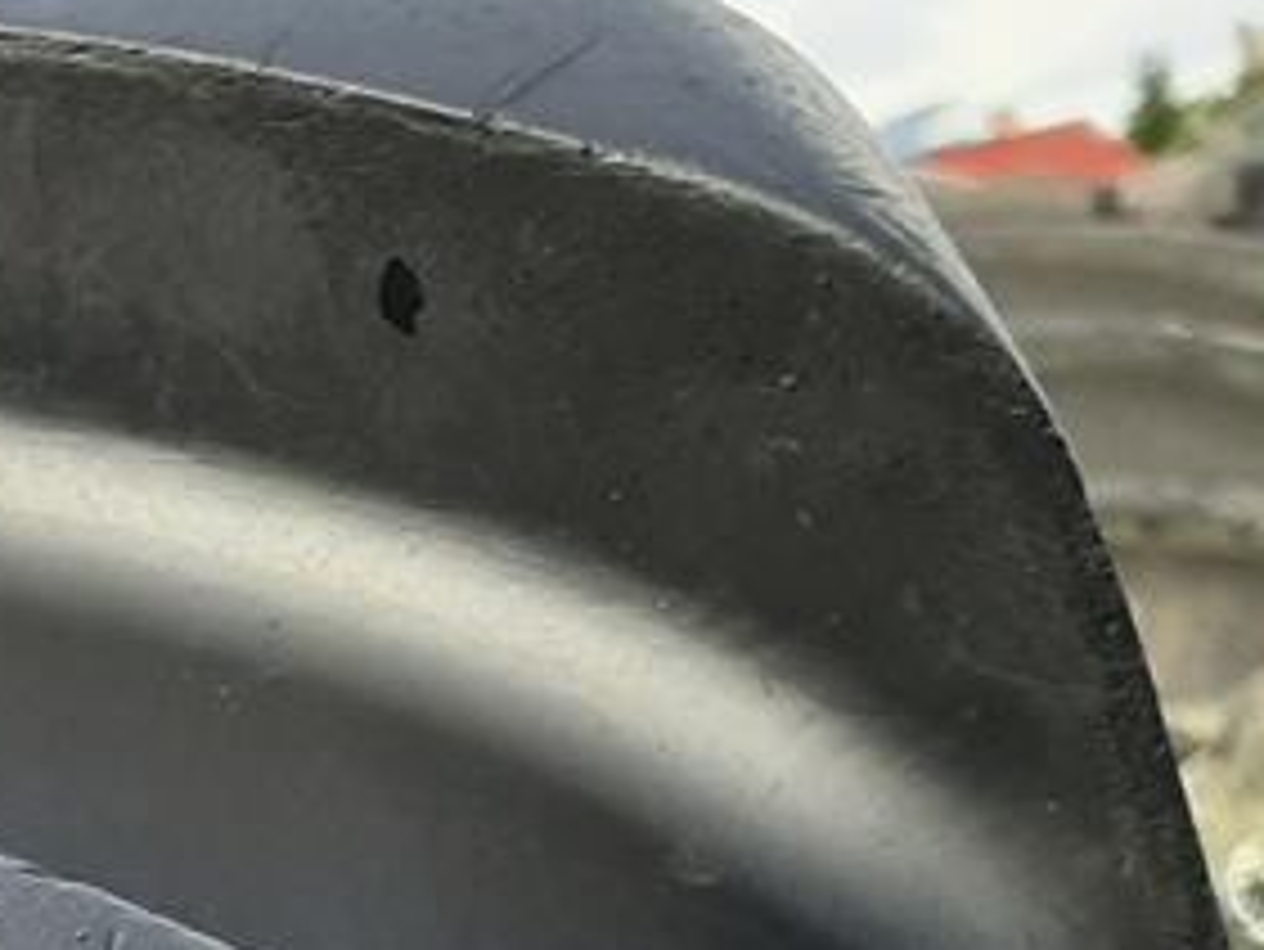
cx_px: -895
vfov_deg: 12.0
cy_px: 1841
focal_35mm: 111
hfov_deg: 15.6
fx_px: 4055
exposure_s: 1/611
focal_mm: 3.93
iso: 40
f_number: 1.7
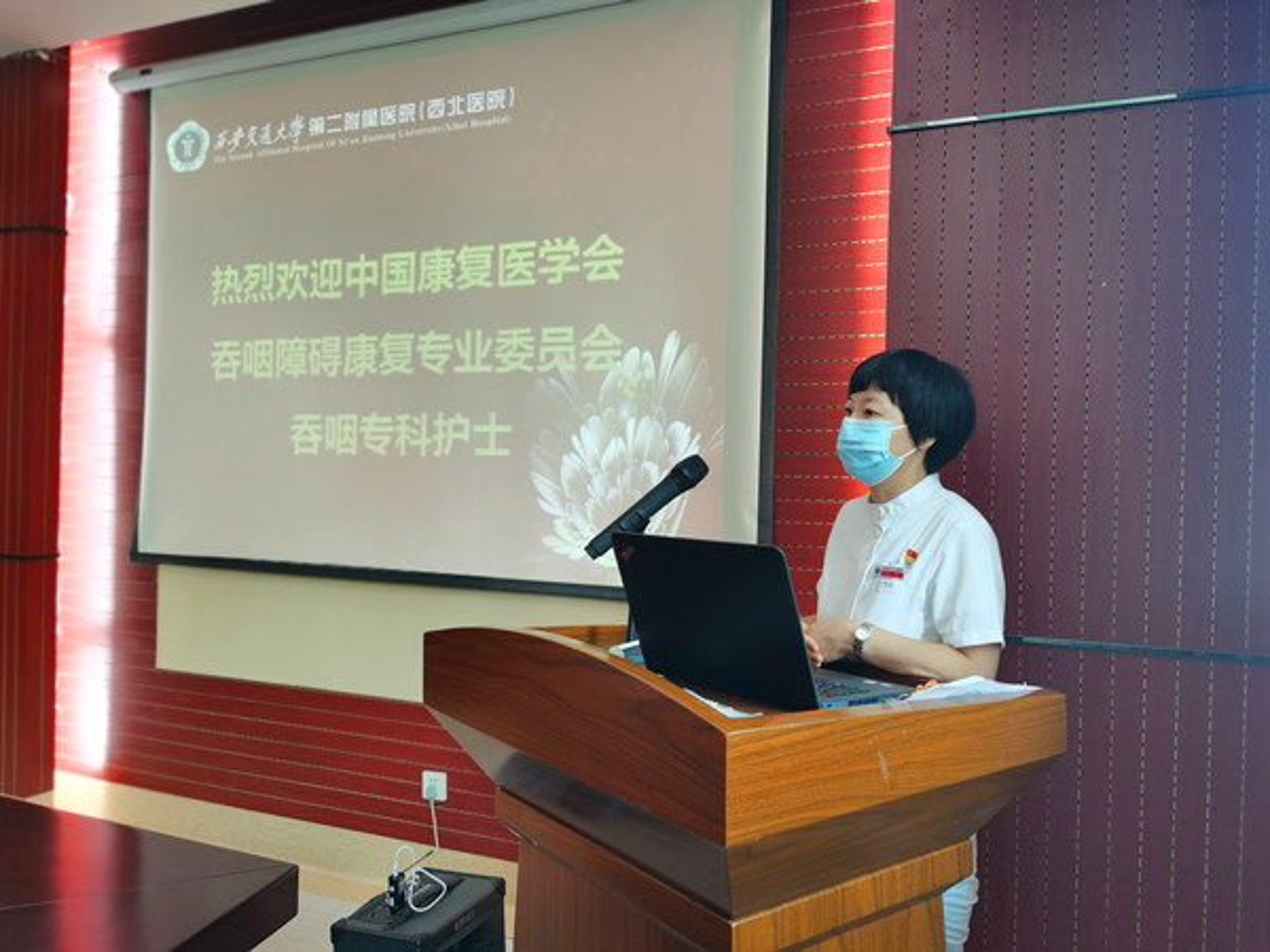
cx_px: 635
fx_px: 991
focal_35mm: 27
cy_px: 476
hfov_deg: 65.3
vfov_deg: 51.4
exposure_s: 1/50
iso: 125
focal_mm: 5.56
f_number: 1.6
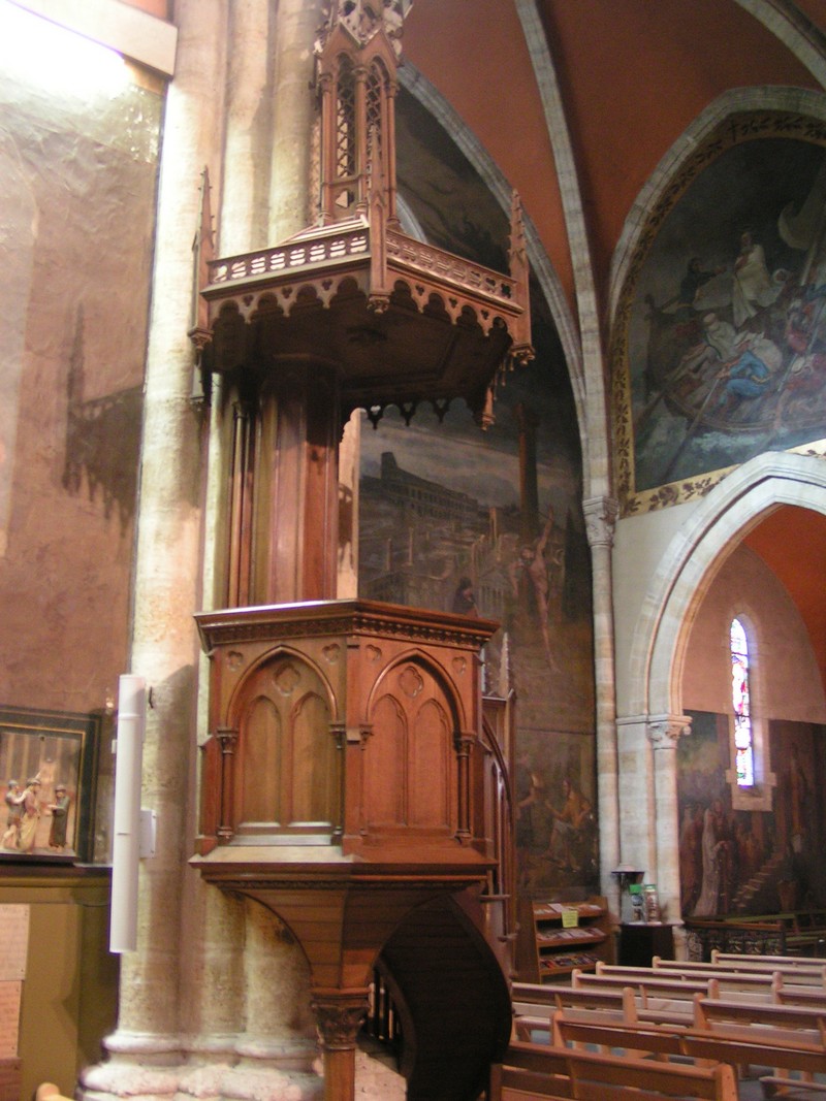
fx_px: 1209
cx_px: 413
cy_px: 550
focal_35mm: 38
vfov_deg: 49.0
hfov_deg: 37.7
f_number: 2.8
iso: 200
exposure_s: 1/3
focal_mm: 5.8
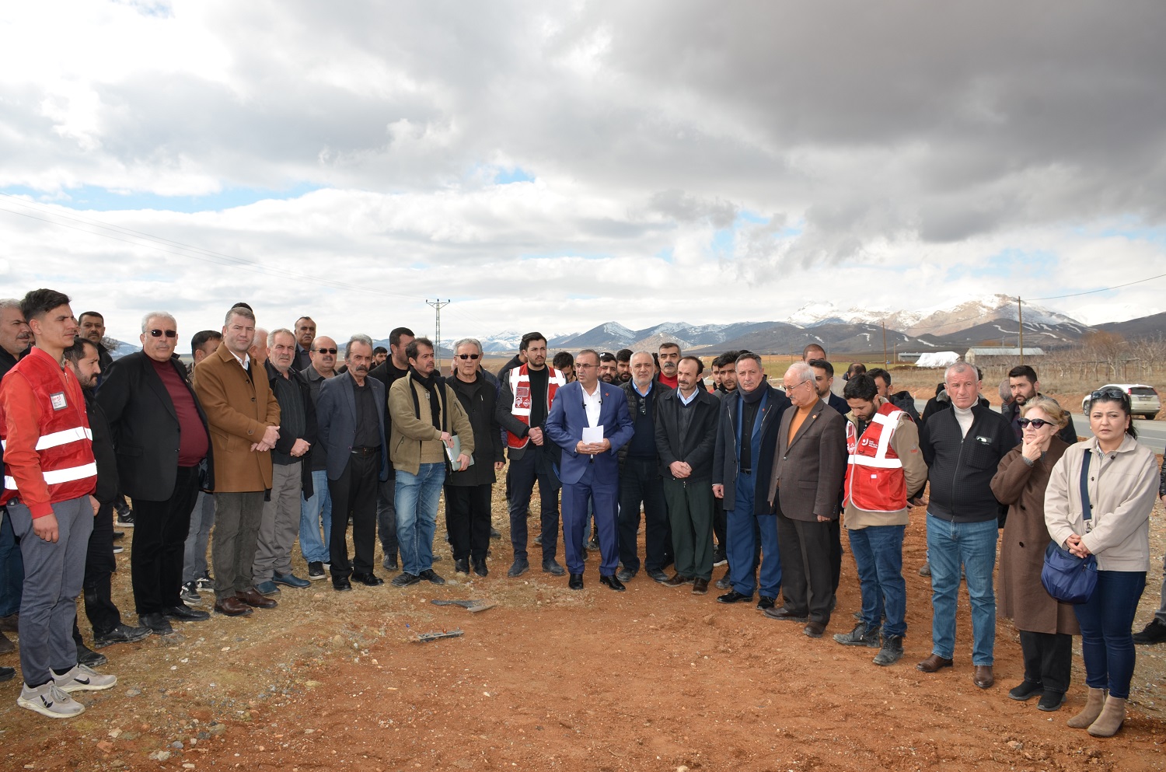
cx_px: 583
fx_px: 873
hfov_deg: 67.5
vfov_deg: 47.7
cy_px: 386
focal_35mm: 27
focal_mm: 18
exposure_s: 1/250
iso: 100
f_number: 8
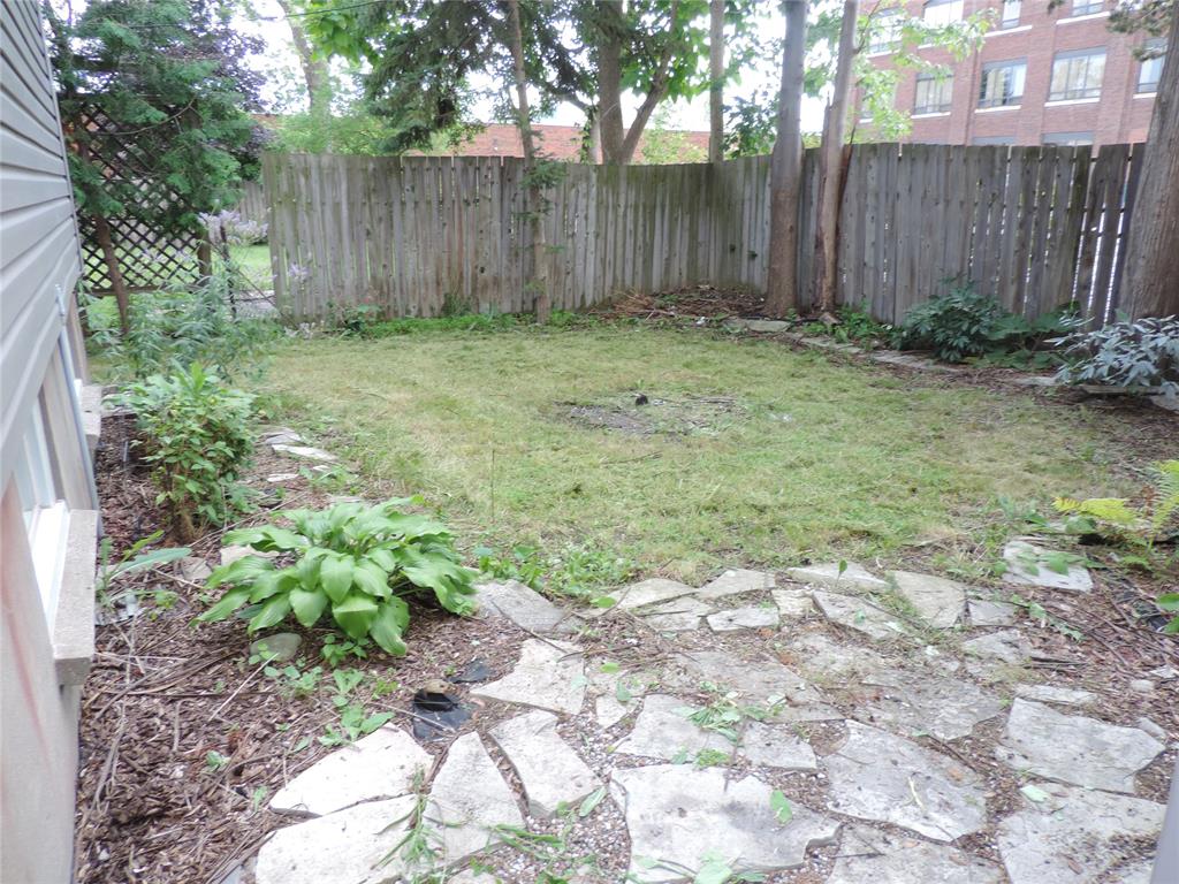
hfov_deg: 71.6
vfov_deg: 56.8
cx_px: 590
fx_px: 817
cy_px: 442
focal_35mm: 24
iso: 80
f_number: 3
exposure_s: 1/80
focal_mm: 4.3
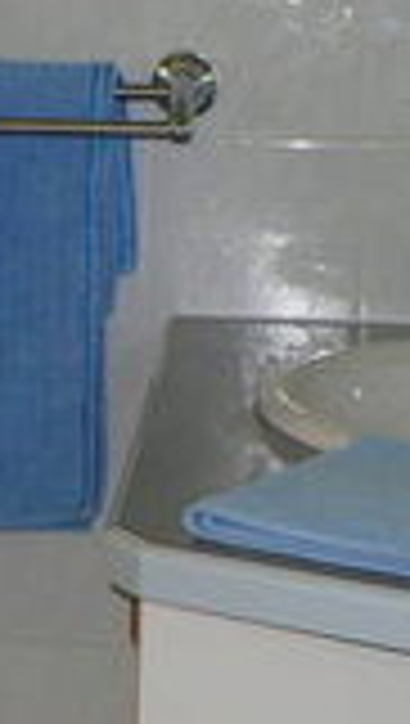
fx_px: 2311
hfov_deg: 9.8
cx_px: -216
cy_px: 540
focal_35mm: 120
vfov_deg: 17.7
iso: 100
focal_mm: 6.1
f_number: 2.8
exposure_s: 1/30
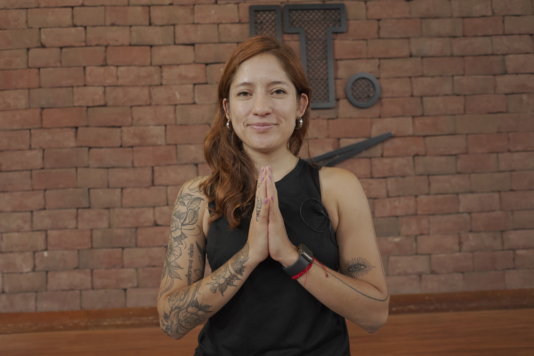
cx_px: 267
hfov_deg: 65.5
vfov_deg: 46.4
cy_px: 178
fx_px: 415
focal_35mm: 28
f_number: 2.8
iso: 1600
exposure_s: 1/320
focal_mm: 28
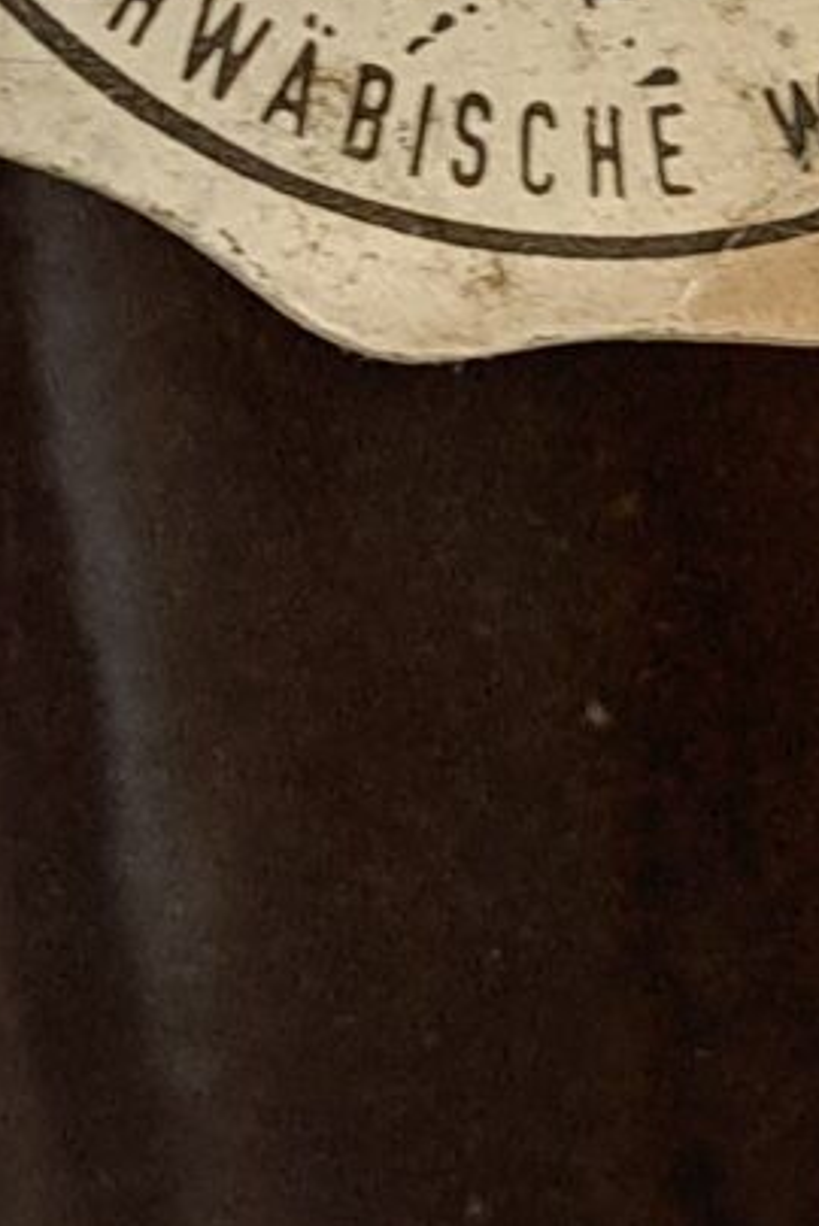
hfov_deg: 8.7
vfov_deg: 12.9
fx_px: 5382
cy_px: 149
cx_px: 698
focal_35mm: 158
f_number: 1.8
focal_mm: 5.23
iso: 400
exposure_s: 1/33
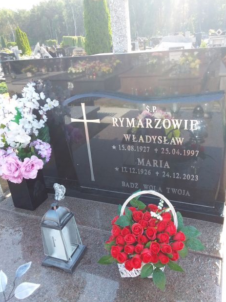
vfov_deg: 61.7
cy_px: 151
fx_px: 253
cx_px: 115
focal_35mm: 29
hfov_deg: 48.2
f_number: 1.9
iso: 40
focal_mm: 2.91
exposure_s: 1/185
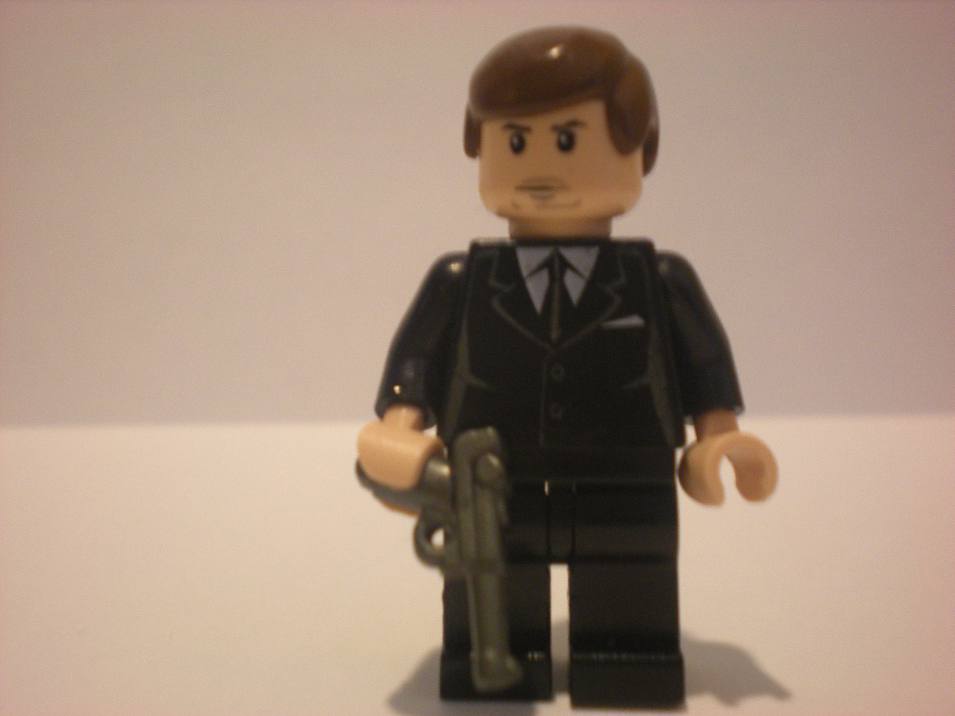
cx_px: 478
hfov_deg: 42.9
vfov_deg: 32.9
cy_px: 358
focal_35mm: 44
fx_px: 1214
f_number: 3.5
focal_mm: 7.4
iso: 223
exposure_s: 1/7.9
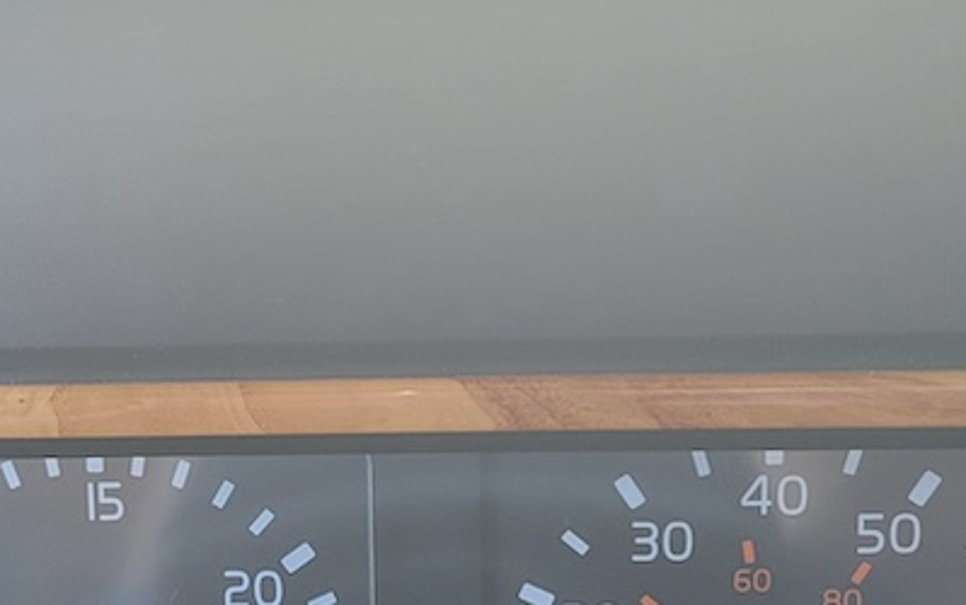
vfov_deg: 18.7
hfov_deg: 29.4
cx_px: 276
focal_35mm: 69
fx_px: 1818
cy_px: 506
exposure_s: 1/120
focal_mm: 5.4
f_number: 1.8
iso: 250
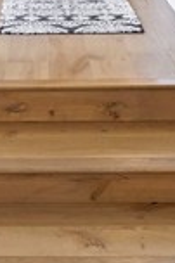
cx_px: 56
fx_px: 709
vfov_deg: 18.1
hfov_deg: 14.0
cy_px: -161
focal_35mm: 97
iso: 6400
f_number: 7.1
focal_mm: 23
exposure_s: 1/30
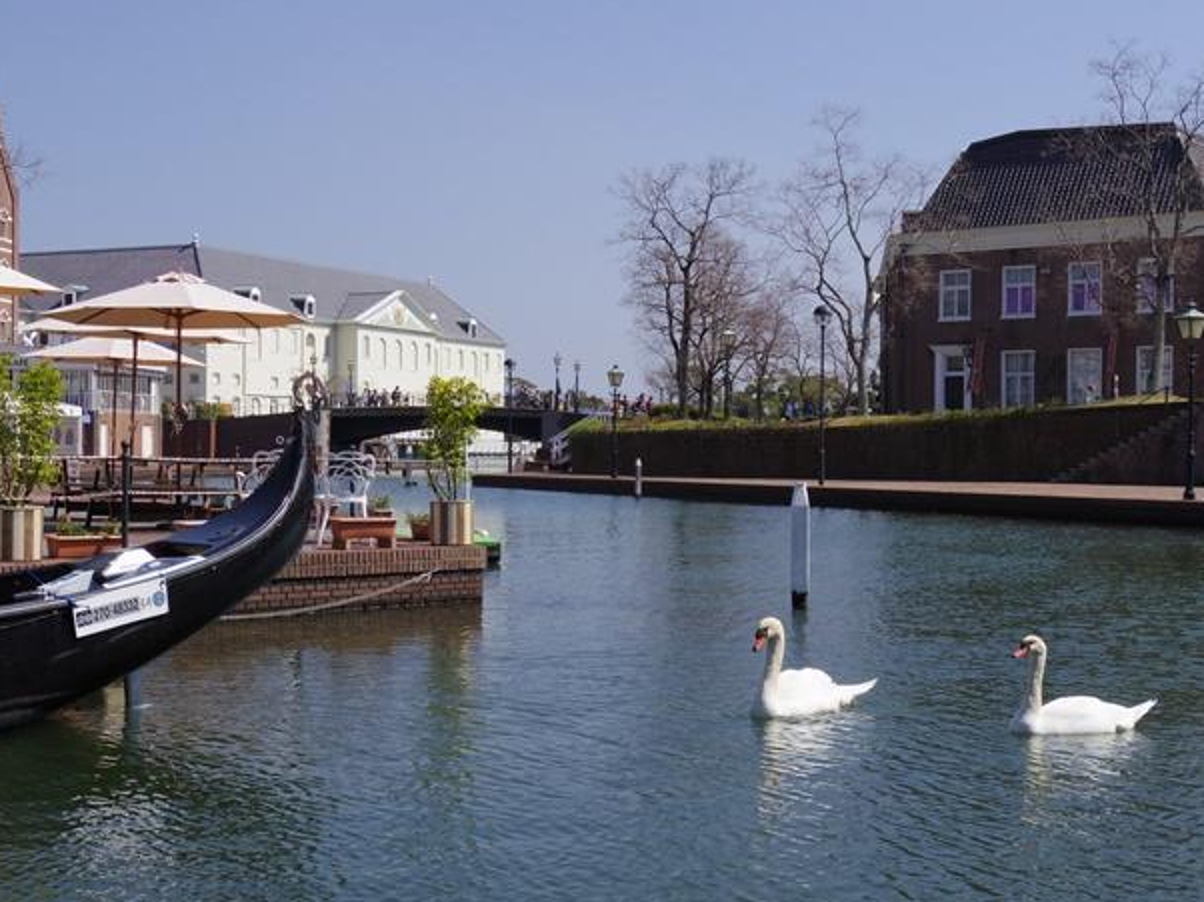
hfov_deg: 38.2
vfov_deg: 29.1
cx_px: 620
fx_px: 1738
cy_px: 466
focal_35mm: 50
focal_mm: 10.2
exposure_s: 1/1000
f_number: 4.5
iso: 200
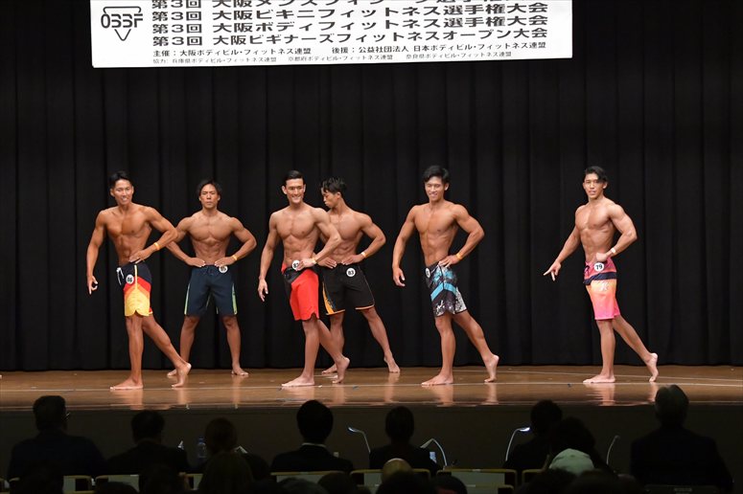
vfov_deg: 11.7
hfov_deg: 17.5
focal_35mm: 117
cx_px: 372
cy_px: 247
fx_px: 2414
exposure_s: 1/400
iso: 6400
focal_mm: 78
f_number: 5.6
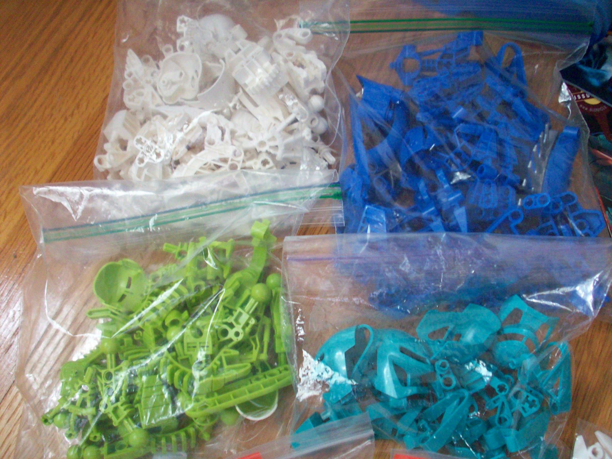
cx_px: 306
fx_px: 654
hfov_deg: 50.1
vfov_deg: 38.7
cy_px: 230
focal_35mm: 37
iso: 193
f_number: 2.8
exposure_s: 1/8
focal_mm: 6.2
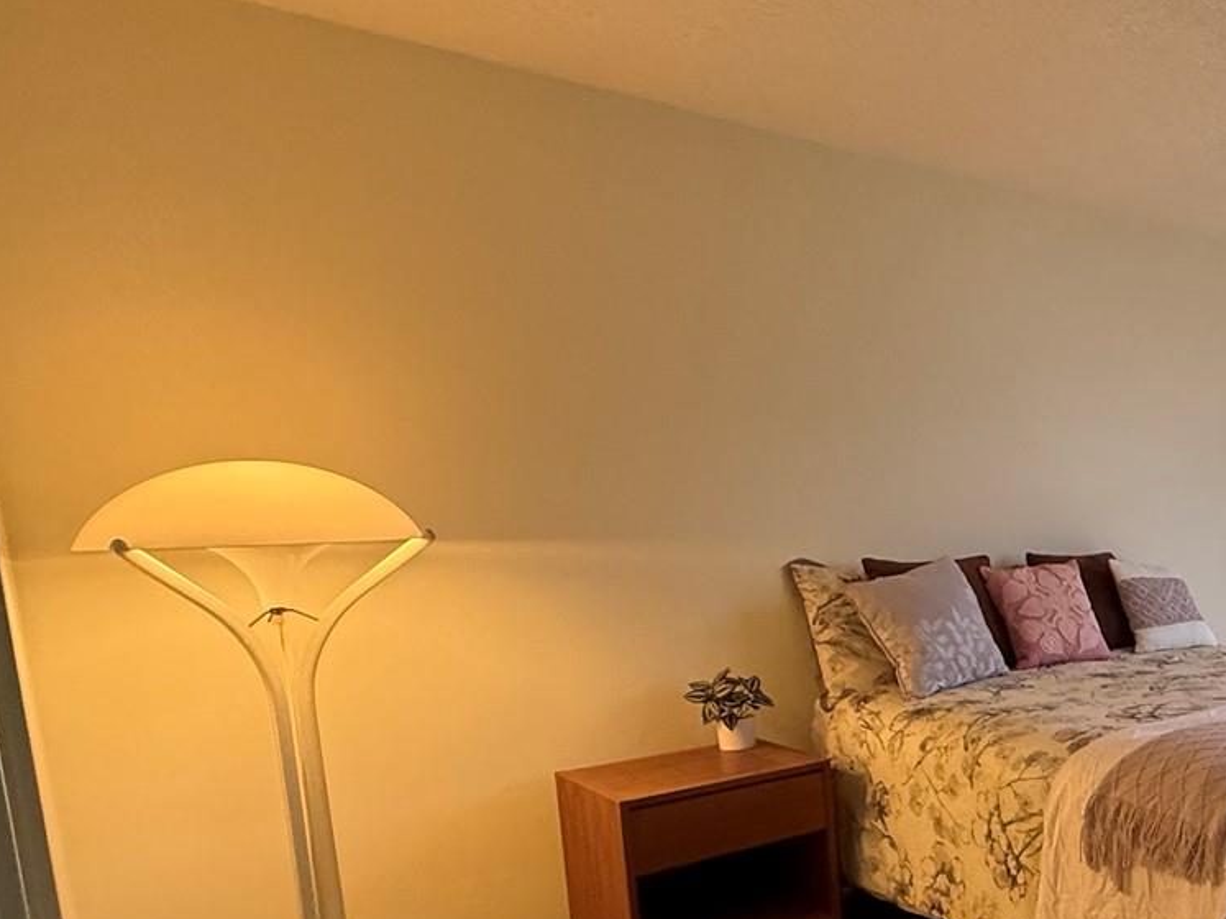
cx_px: 1279
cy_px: 638
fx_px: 1062
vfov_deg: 45.8
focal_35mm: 30
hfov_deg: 47.4
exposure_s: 1/120
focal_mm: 2.22
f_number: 2.2
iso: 400
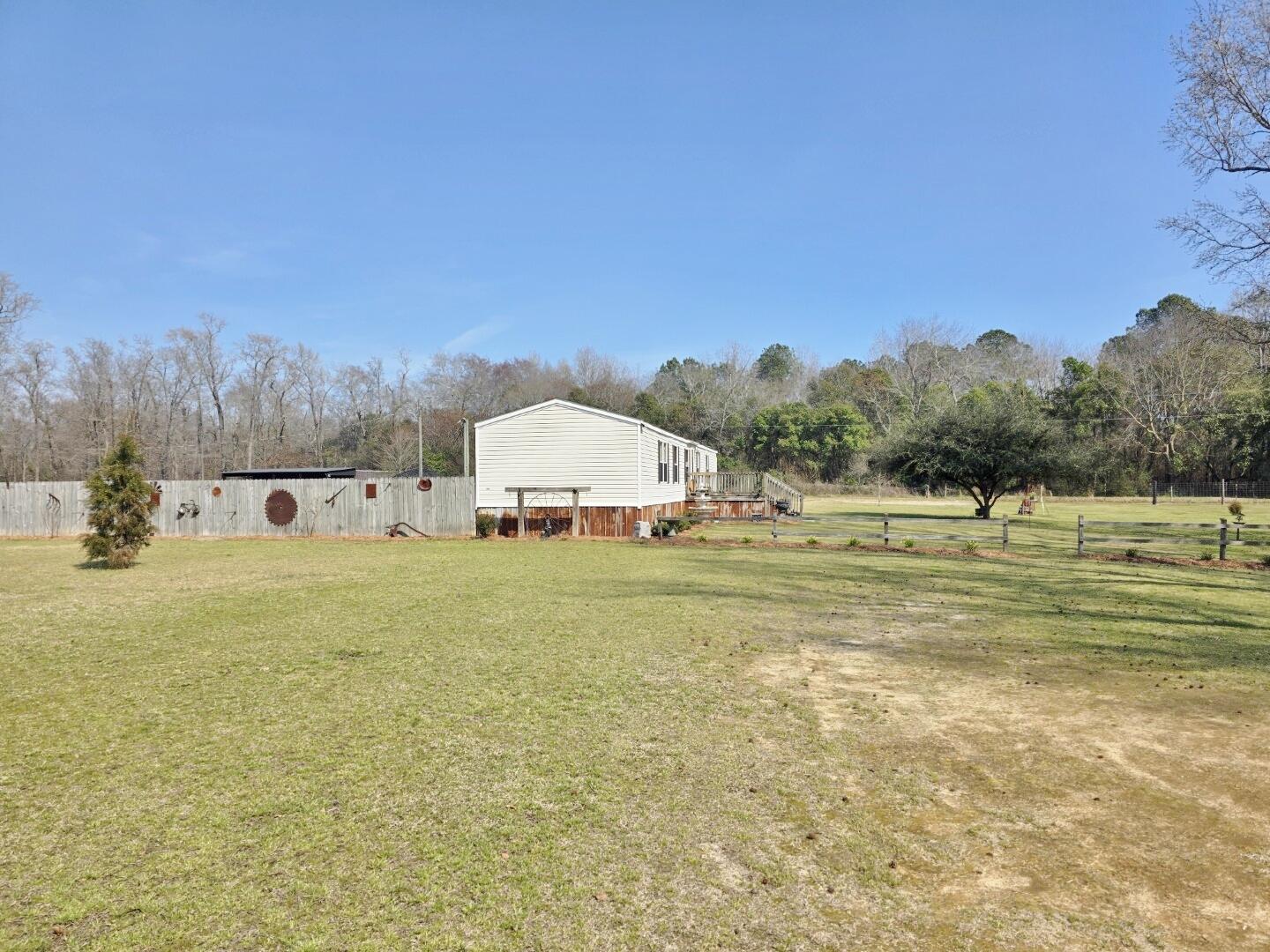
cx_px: 635
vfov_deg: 58.9
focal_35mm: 23
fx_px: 844
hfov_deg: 73.9
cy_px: 476
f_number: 1.7
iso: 80
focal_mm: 6.3
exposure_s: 1/6355
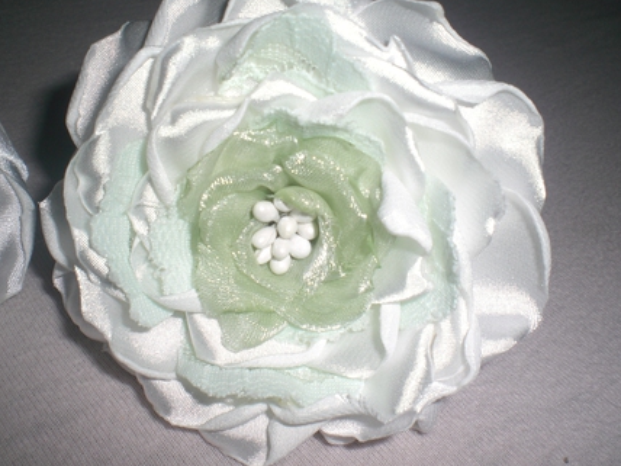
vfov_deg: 36.0
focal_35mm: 40
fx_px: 718
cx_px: 303
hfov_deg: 46.8
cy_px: 226
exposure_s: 1/60
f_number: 4.4
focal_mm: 6.3
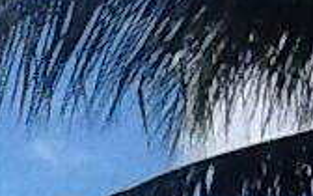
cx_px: -363
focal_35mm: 266
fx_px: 2269
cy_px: 620
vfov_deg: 4.7
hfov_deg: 7.5
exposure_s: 1/1912
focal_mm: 2.03
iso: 40
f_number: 2.4
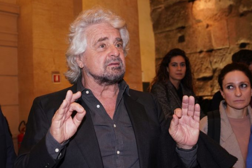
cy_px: 83
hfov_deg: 51.9
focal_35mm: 37
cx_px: 123
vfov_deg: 35.9
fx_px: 259
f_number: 4.5
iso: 1600
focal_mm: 36
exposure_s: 1/60
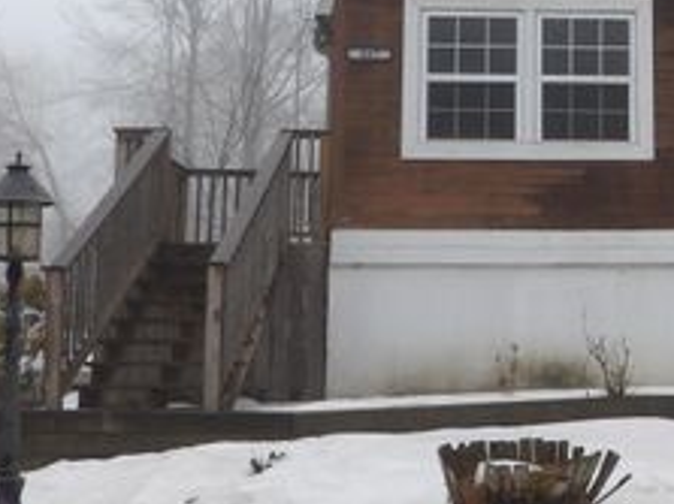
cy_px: 155
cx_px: 737
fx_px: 1440
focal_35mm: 74
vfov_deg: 19.8
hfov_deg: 24.6
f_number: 3.6
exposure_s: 1/123
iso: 100
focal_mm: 5.9
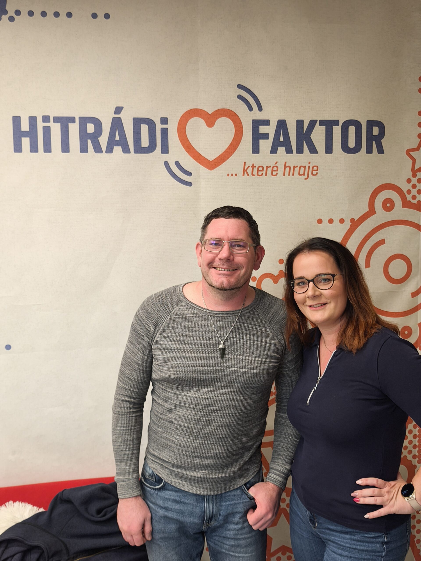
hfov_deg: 39.7
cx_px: 210
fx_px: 584
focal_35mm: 36
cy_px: 280
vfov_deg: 51.4
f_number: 1.6
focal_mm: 6.57
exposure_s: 1/100
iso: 160
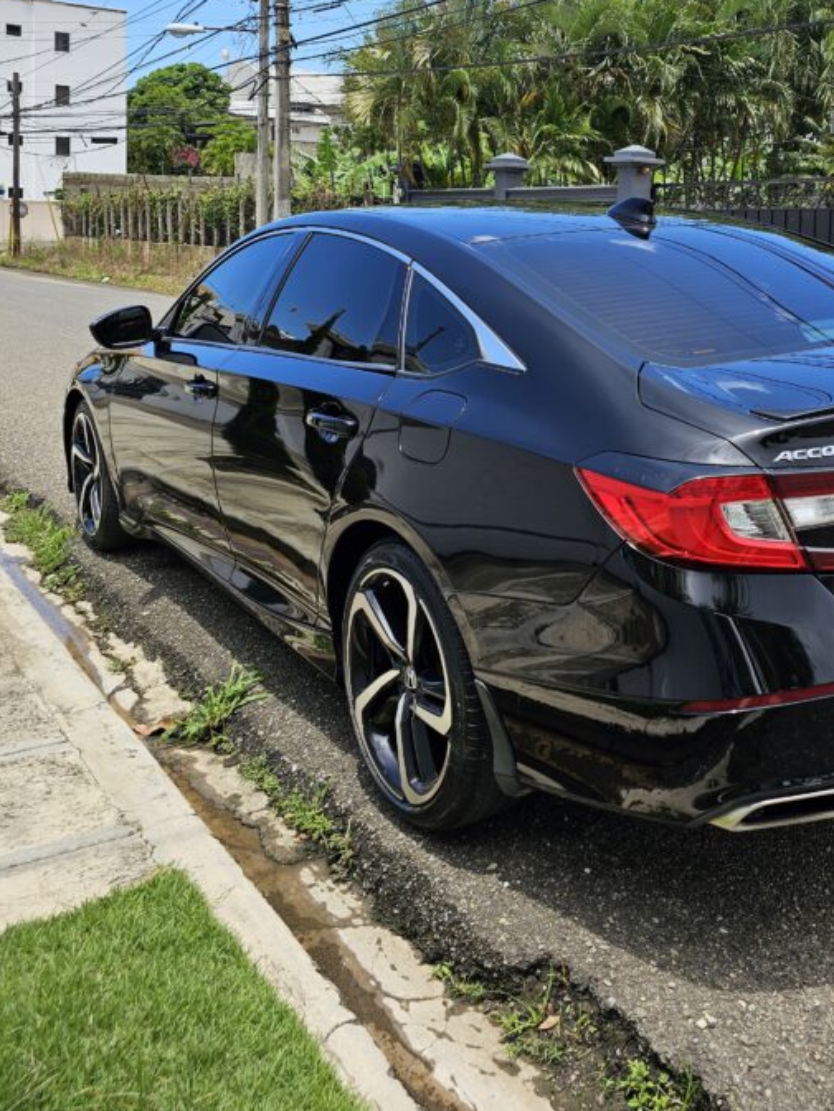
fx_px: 1124
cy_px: 299
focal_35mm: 35
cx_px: 629
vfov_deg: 50.8
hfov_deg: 39.6
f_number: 1.7
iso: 10
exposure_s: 1/447
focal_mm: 6.3
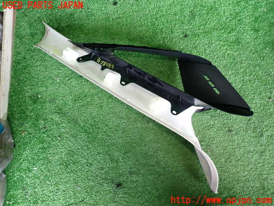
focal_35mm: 25
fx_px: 198
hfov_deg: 69.4
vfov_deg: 54.9
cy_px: 103
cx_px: 137
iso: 250
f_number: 2
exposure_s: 1/30
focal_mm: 4.5
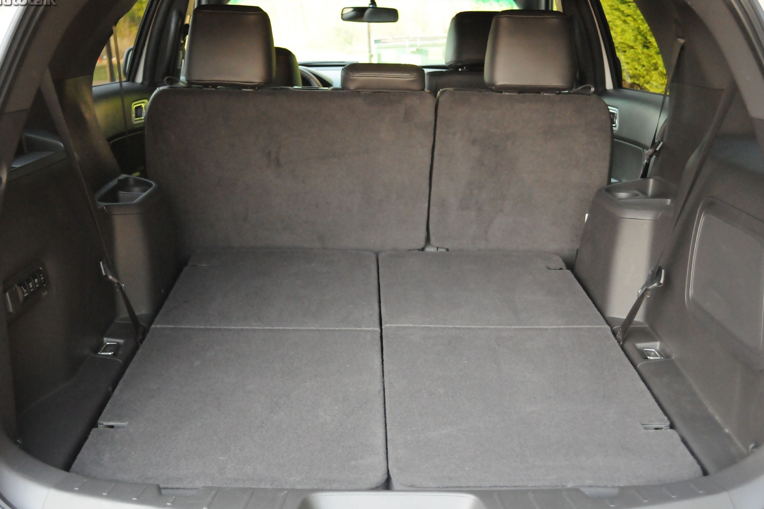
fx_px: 849
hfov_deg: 48.5
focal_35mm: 40
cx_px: 379
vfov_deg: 33.4
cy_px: 253
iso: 2500
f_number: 4.2
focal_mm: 26
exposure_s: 1/160
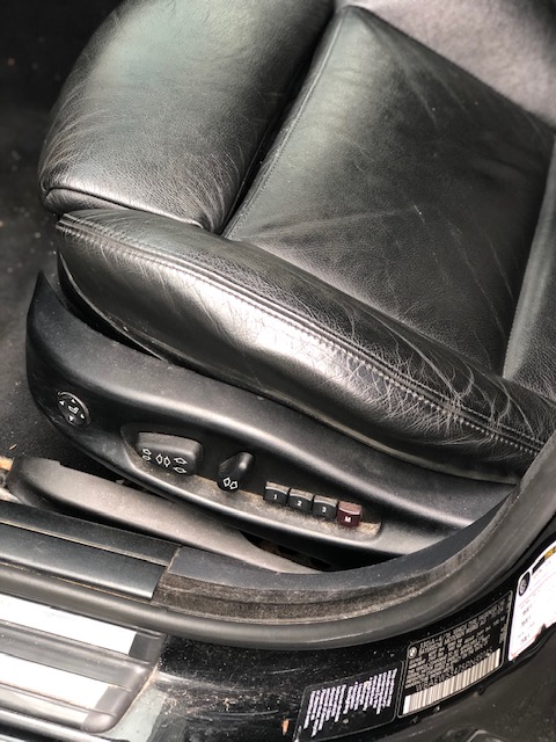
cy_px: 371
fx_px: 1221
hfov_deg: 25.7
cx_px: 278
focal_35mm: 57
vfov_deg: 33.8
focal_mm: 6.6
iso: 80
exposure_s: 1/30
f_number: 2.8
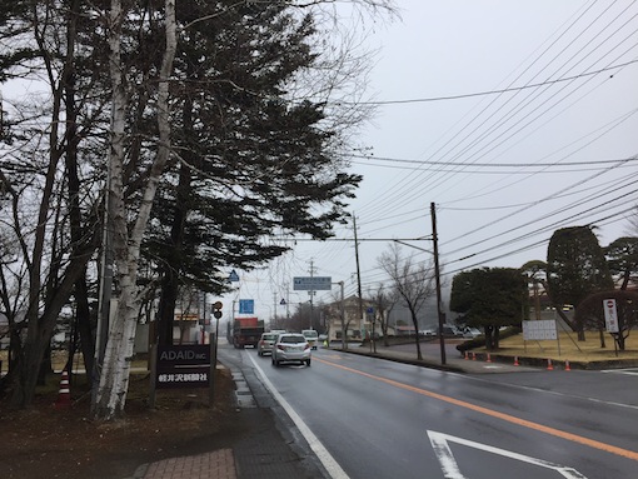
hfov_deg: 61.6
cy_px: 240
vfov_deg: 48.3
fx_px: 535
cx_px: 319
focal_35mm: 29
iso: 32
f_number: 2.2
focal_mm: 4.15
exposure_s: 1/542
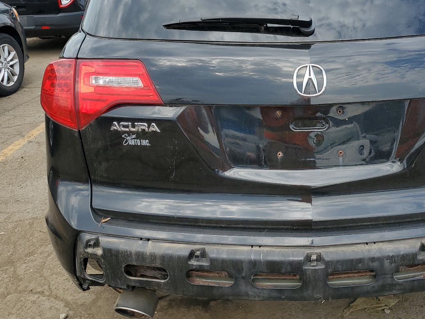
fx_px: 491
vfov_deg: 35.8
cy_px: 119
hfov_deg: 45.7
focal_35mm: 40
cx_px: 302
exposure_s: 1/909
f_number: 1.5
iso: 50
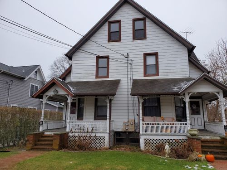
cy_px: 85
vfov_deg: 53.1
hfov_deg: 67.3
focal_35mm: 26
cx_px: 114
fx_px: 170
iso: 50
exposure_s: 1/133
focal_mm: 4.3
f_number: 2.4
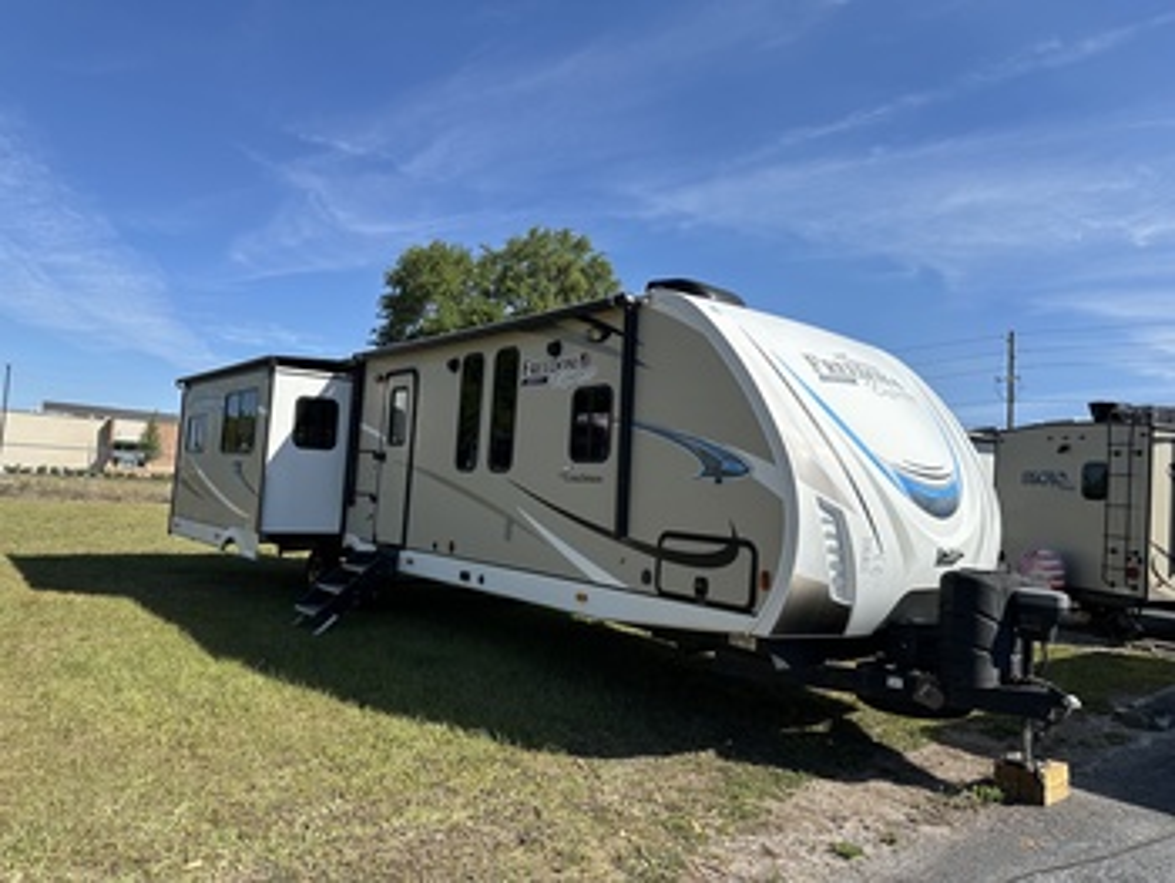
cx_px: 588
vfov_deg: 56.9
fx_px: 815
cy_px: 442
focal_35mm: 24
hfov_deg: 71.6
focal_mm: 6.86
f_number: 1.78
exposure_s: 1/4348
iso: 80
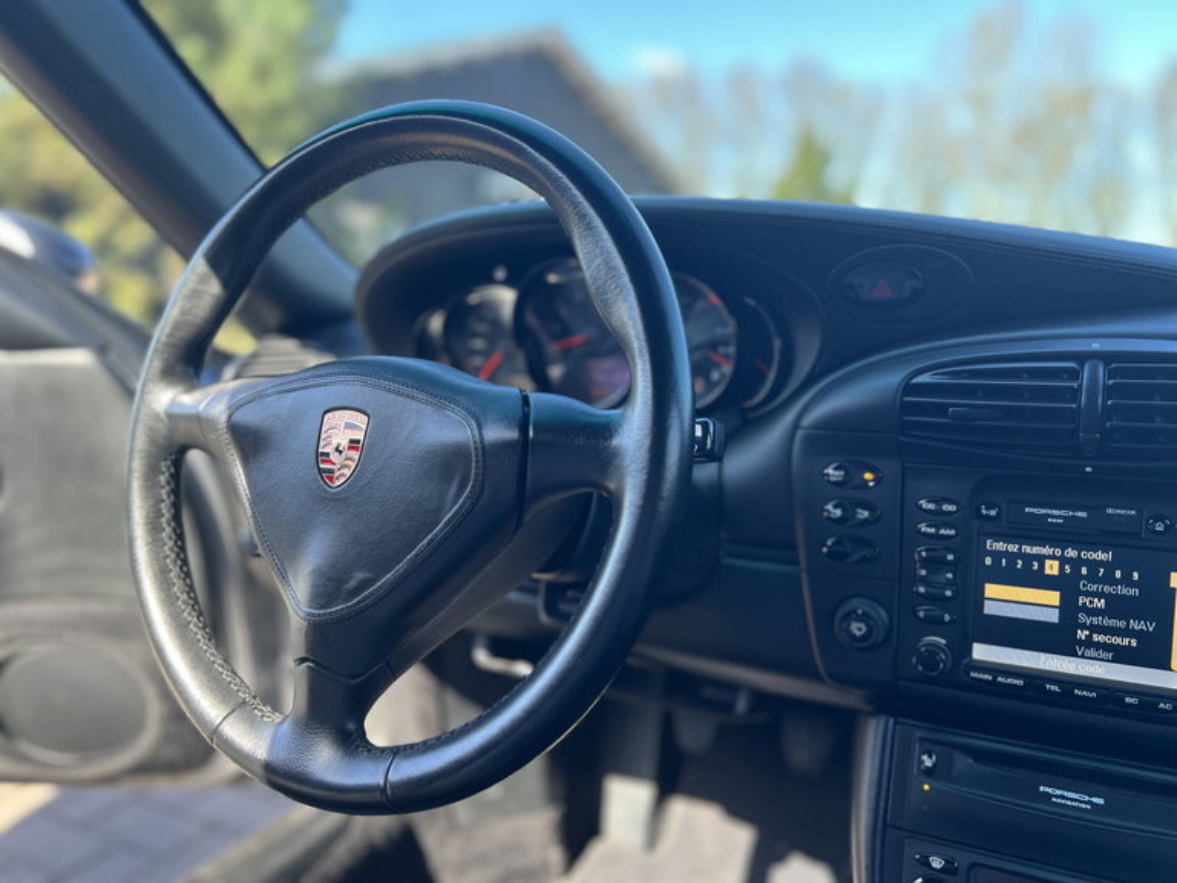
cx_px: 588
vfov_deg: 53.1
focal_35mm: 26
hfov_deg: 67.3
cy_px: 442
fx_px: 884
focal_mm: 5.7
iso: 40
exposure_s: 1/220
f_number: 1.5
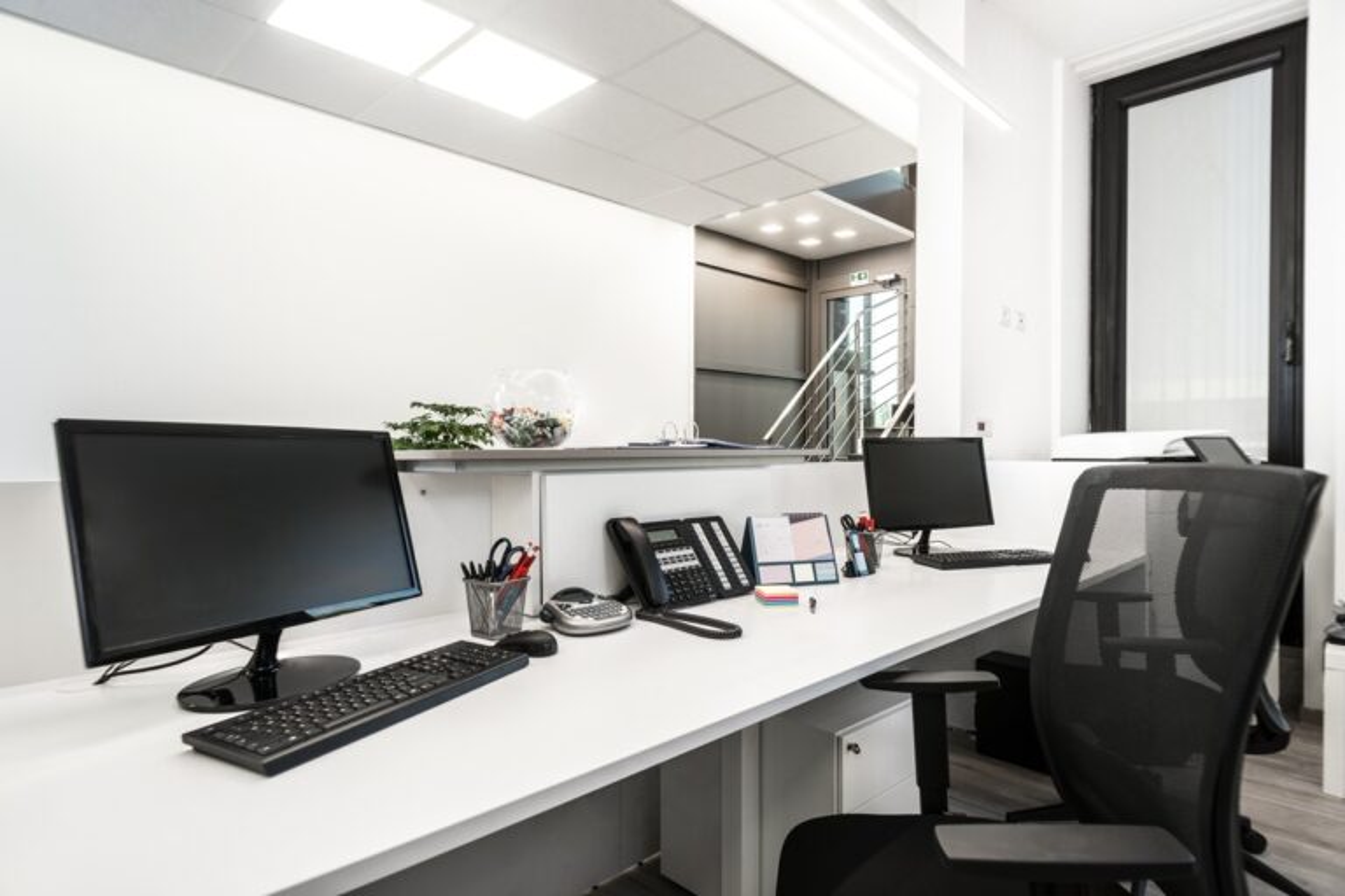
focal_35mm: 20
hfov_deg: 84.0
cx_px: 672
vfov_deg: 61.9
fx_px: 747
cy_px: 448
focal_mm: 20
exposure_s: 1/20
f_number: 8
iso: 200
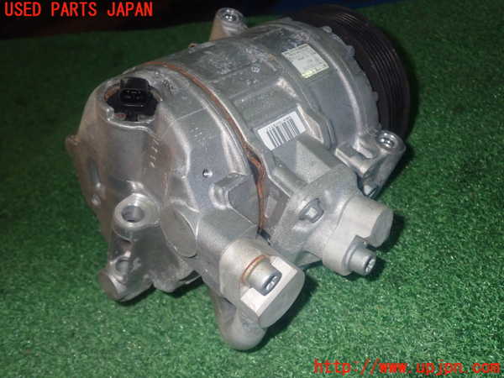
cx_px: 252
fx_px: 553
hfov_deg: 49.0
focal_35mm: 38
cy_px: 189
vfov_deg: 37.7
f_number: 8
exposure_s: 1/40
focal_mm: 6.83
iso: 640
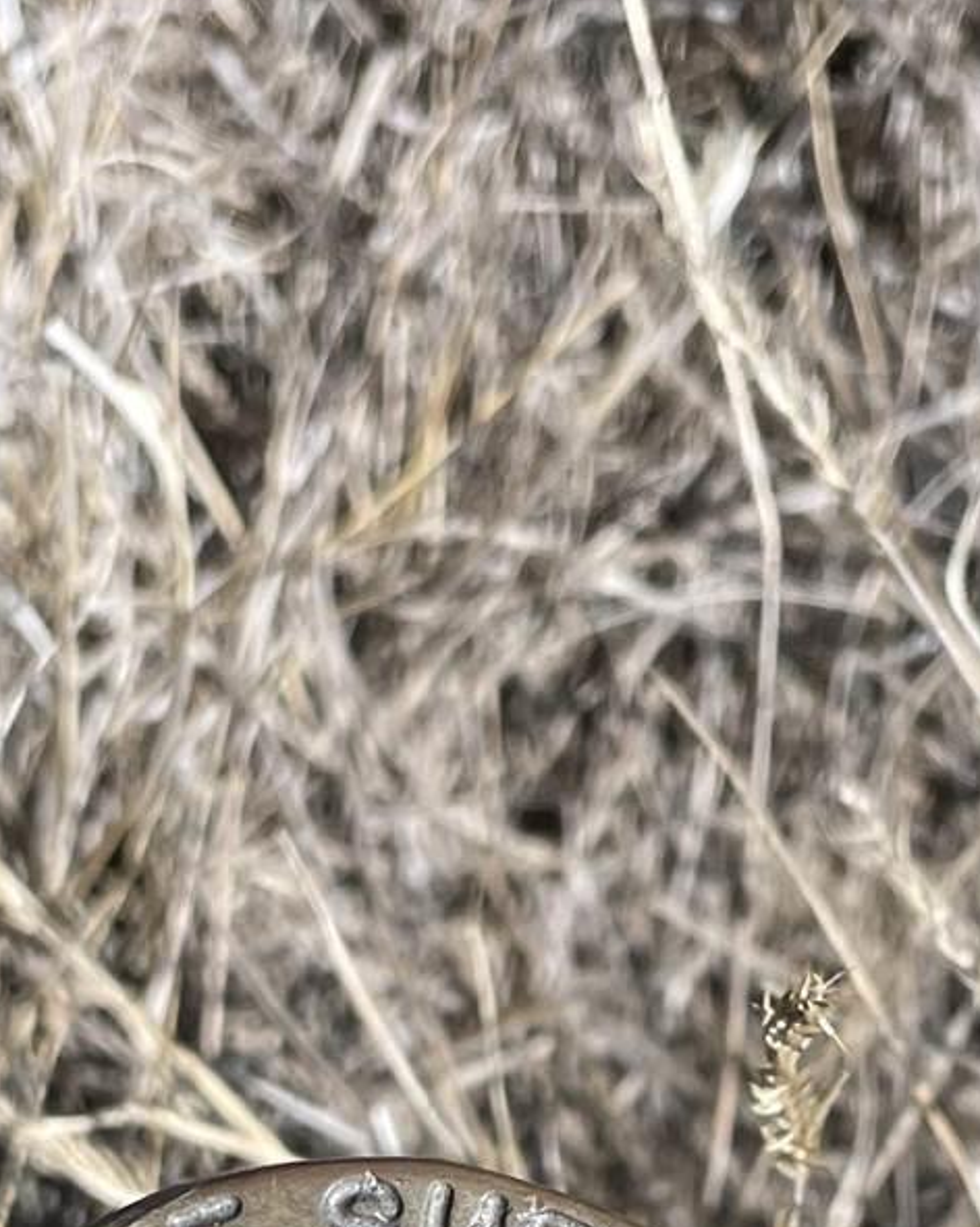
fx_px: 3593
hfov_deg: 15.5
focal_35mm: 99
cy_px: 1190
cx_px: 610
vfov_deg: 18.9
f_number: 1.6
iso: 32
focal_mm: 4.2
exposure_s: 1/2817
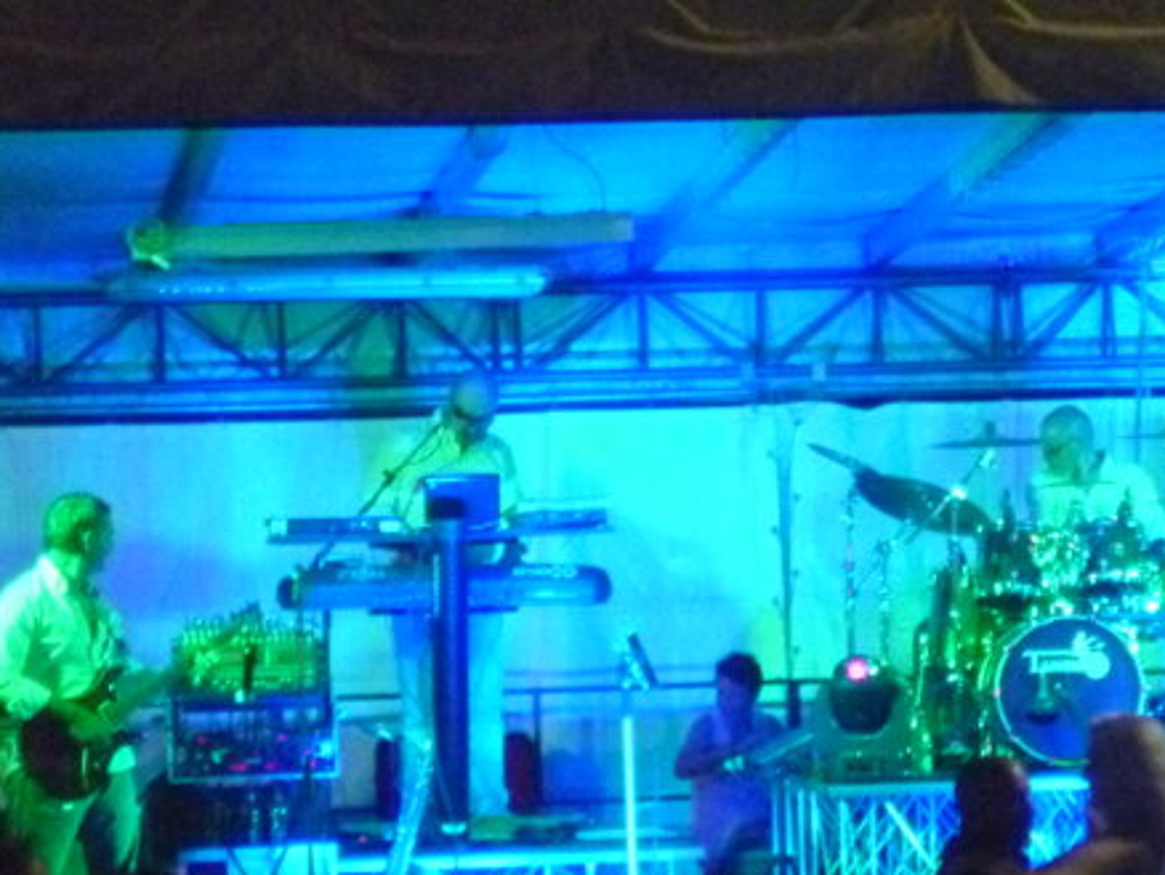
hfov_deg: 9.4
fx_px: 7071
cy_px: 628
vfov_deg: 7.1
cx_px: 1011
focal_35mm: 210
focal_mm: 20.5
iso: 1600
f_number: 6.1
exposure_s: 1/15
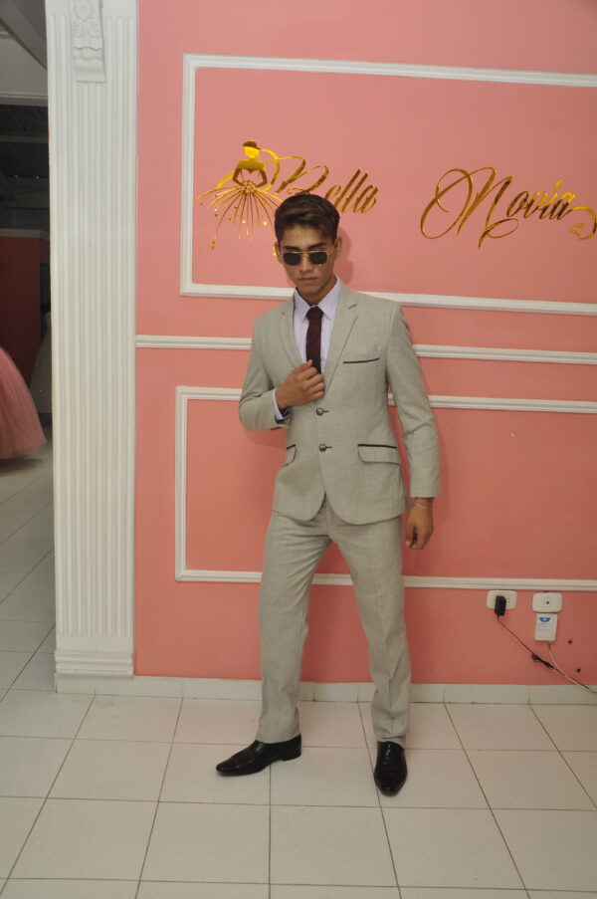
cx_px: 298
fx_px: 1496
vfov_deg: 33.4
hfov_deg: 22.6
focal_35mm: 60
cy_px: 450
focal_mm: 40
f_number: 7.1
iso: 400
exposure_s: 1/125
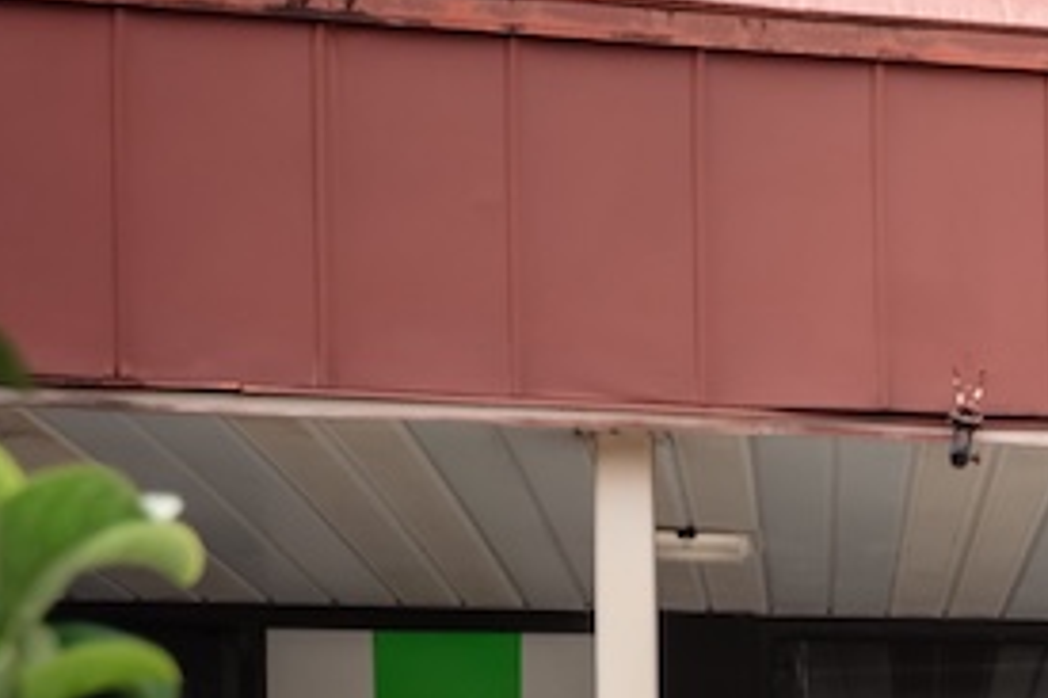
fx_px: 3171
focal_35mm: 109
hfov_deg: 16.0
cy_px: 940
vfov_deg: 12.1
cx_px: 1879
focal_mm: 30
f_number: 4
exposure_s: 1/640
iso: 250
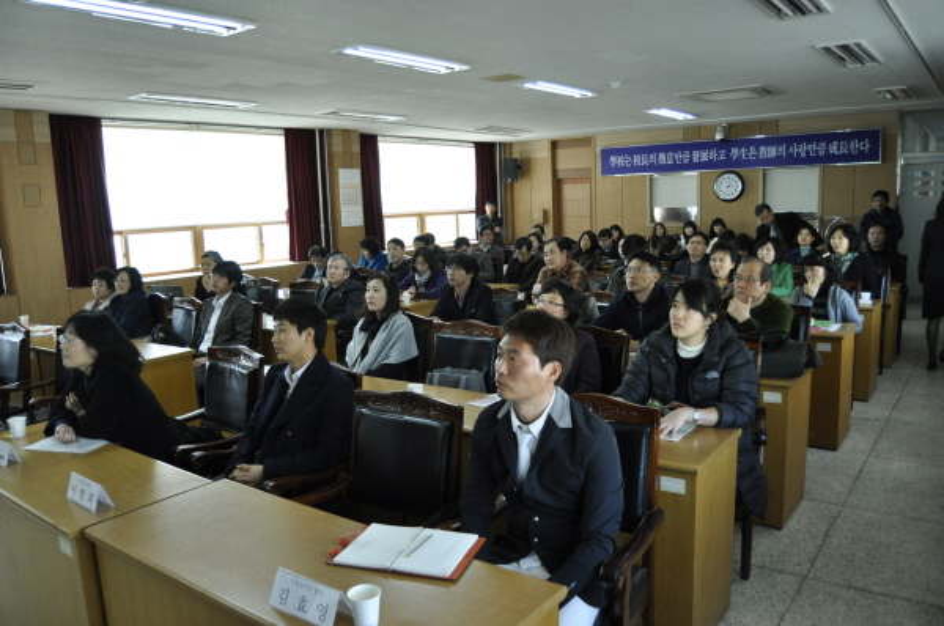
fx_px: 707
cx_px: 472
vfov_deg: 47.8
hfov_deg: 67.5
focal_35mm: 27
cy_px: 313
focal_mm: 18
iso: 1000
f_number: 3.5
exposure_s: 1/200
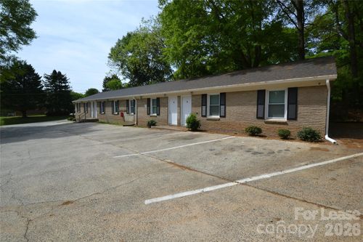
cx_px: 182
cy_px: 121
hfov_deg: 100.4
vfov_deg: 77.3
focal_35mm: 15
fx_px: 151
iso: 100
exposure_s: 1/250
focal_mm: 10
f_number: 8
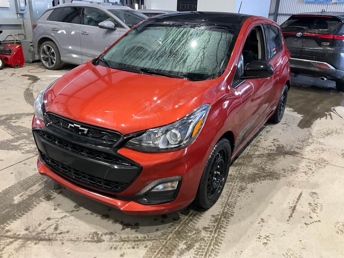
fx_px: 288
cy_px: 129
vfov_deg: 48.2
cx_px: 172
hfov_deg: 61.7
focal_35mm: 29
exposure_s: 1/60
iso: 125
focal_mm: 3
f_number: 1.8
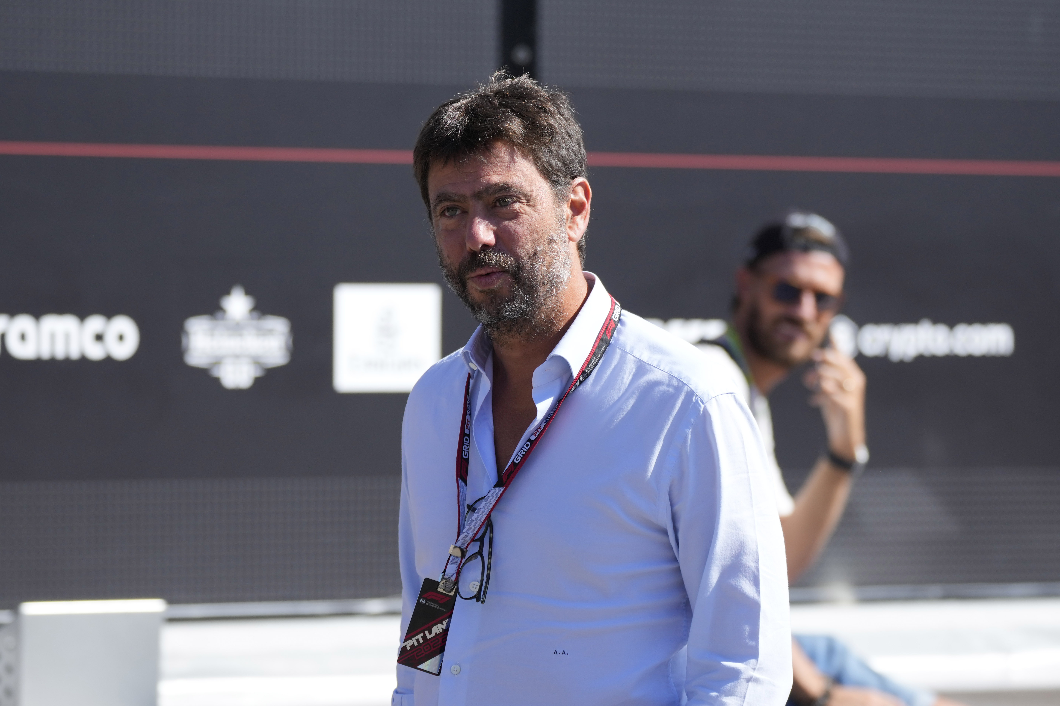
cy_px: 353
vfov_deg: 4.7
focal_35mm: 291
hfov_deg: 7.1
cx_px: 530
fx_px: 8568
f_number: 5.6
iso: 320
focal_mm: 194
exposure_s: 1/1250
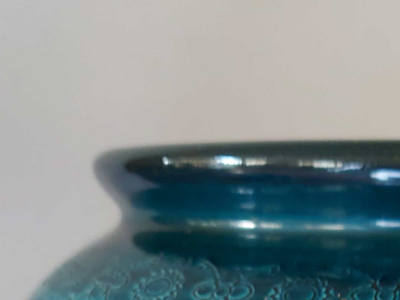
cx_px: 392
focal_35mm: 84
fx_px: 971
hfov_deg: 22.5
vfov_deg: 15.5
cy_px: 514
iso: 160
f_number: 1.8
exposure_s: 1/50
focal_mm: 5.23
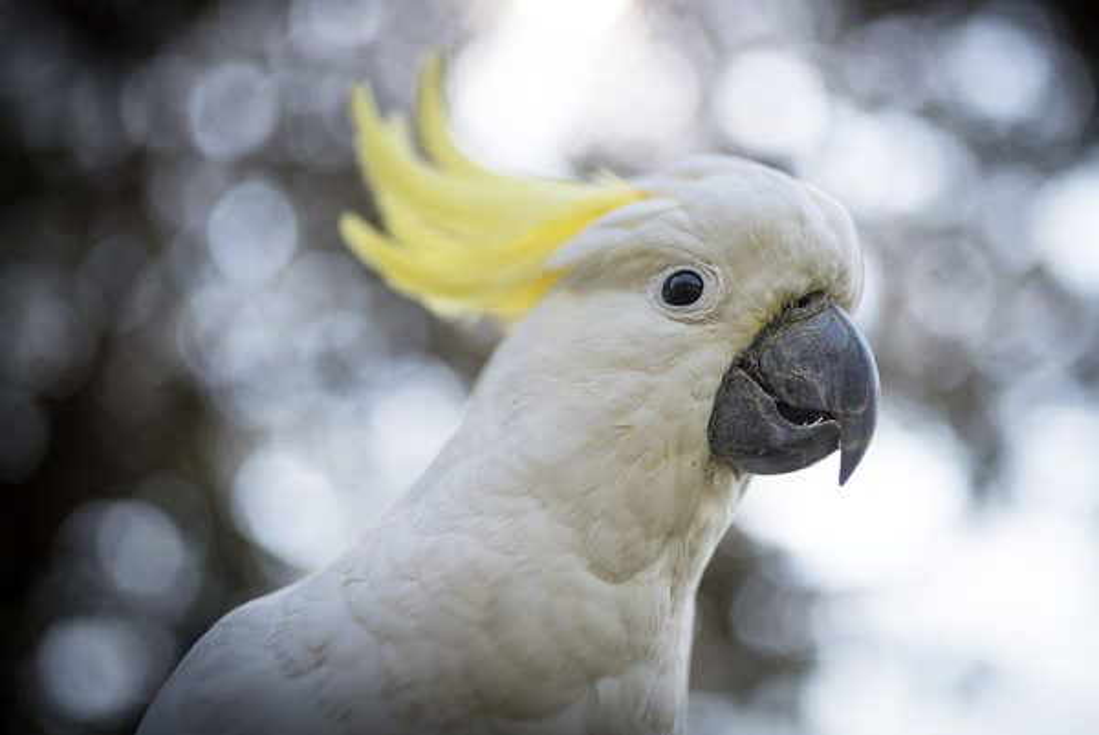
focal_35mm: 35
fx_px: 1069
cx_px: 550
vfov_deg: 37.9
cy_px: 368
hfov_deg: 54.4
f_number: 1.8
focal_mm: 35
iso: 100
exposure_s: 1/3200
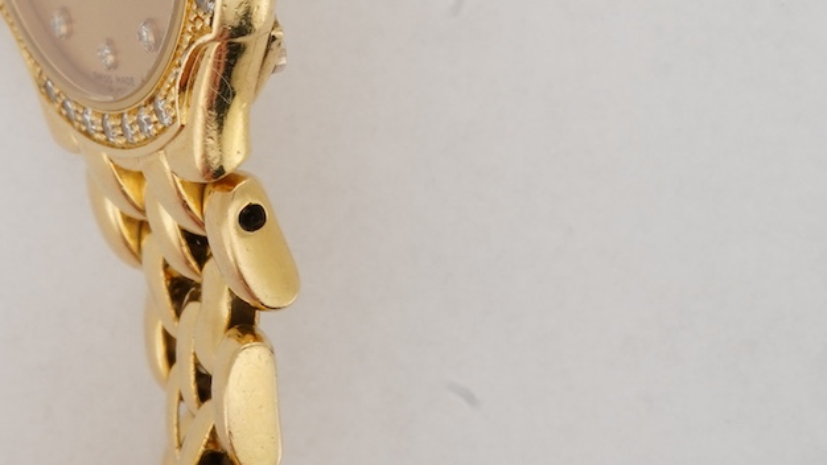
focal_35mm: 127
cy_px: -180
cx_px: 233
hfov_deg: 16.8
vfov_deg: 9.3
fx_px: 2785
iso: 320
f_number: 22
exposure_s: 1/125
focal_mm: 30
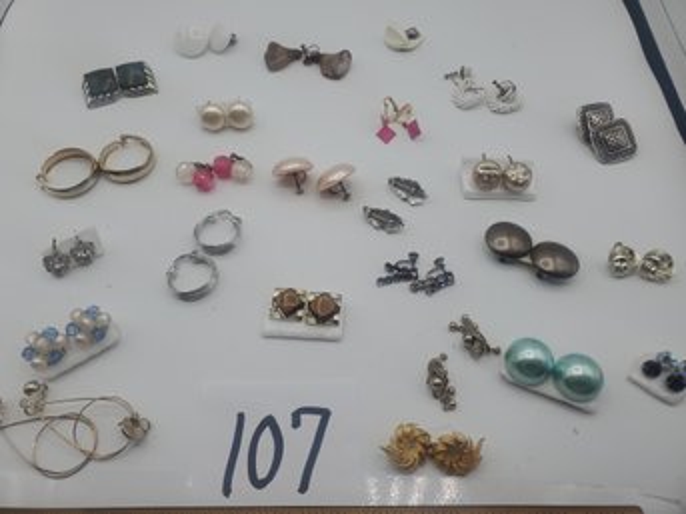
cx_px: 343
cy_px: 257
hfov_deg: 67.3
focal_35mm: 26
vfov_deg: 53.0
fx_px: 515
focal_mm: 4.3
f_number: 2.4
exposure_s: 1/784
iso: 50
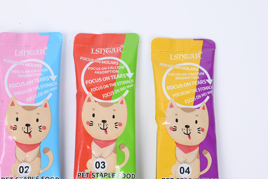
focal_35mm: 91
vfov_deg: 15.0
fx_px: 677
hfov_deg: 22.2
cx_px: 74
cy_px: 116
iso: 125
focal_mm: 58
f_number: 11
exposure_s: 1/125
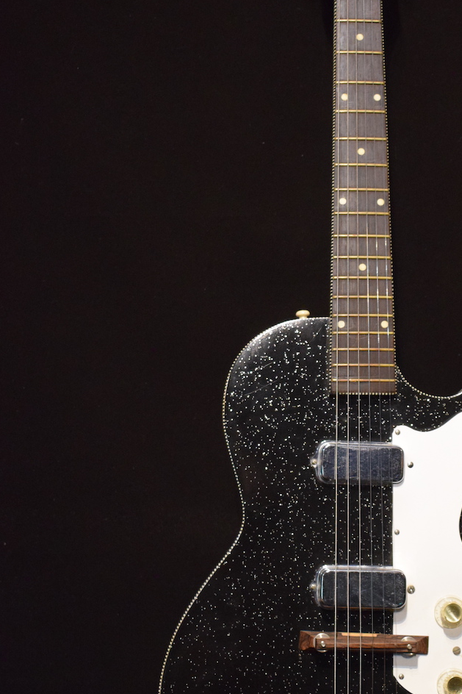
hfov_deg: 21.8
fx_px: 1194
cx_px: 327
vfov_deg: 32.4
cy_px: 343
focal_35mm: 62
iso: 2800
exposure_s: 1/30
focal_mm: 26
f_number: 4
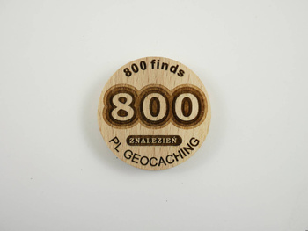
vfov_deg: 24.4
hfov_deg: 32.2
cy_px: 116
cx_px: 154
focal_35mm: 60
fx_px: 534
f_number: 9
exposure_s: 1/15
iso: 200
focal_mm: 30
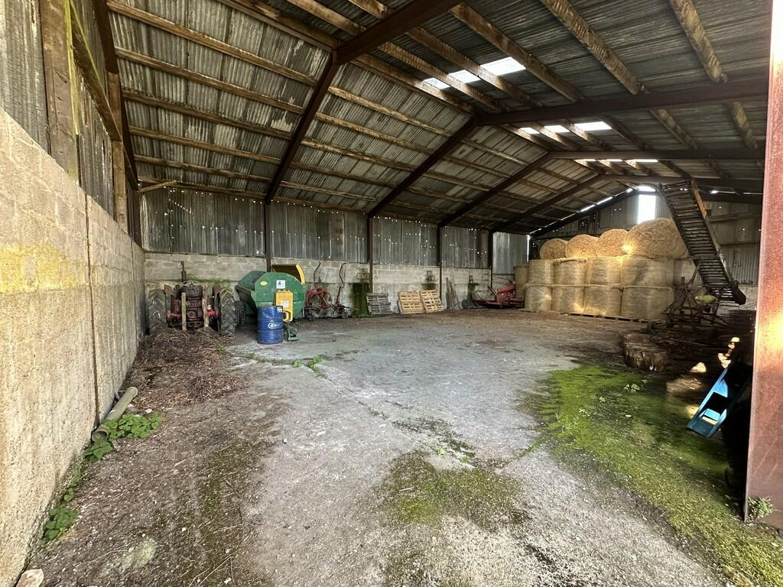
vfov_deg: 85.7
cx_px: 392
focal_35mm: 14
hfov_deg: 102.1
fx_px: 317
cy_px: 294
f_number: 2.2
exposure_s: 1/99
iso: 250
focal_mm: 2.22
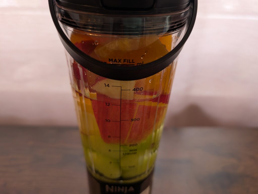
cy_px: 97
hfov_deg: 71.5
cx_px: 129
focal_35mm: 24
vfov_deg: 56.9
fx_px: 179
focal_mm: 6.9
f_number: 1.68
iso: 137
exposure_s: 1/50
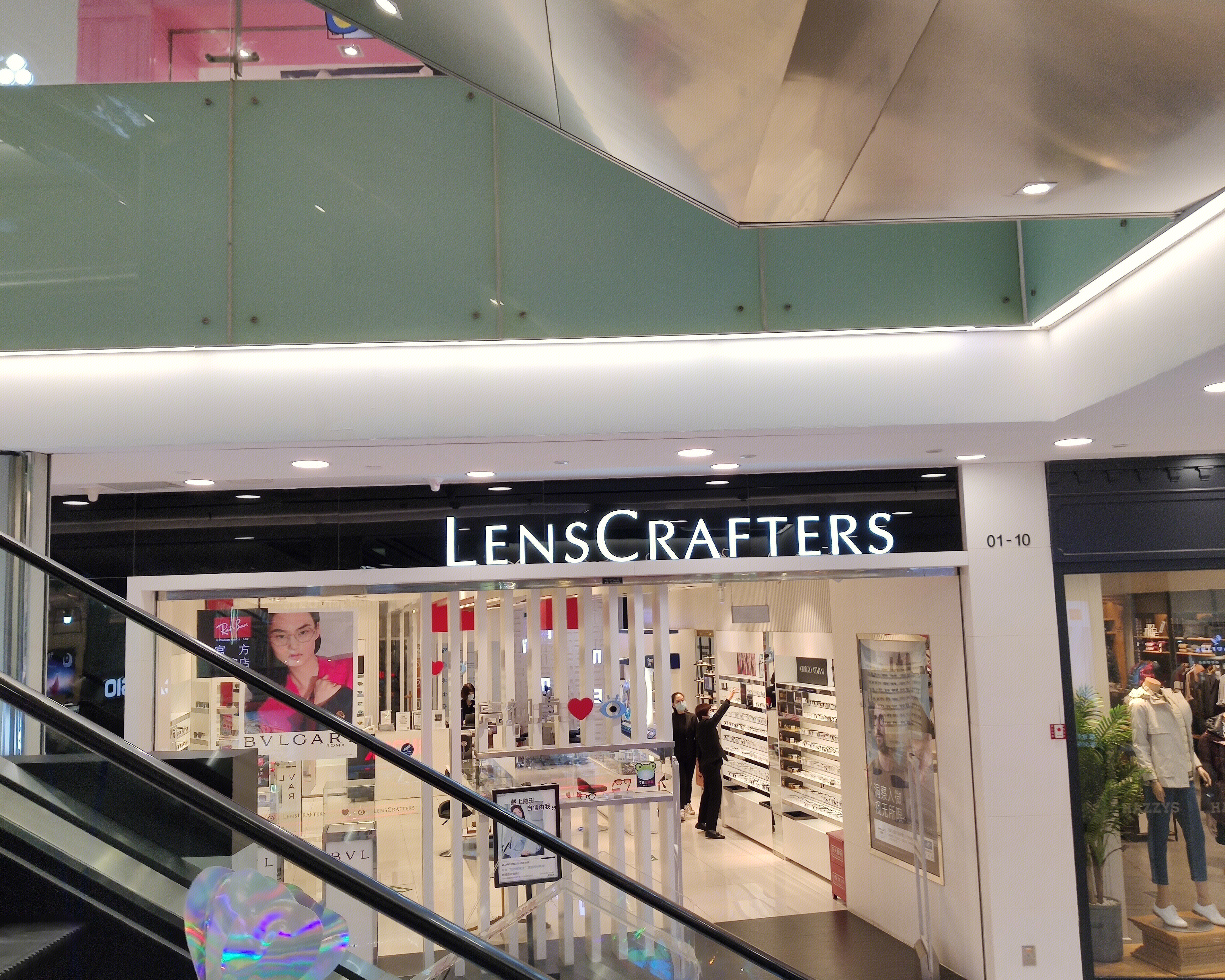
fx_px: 1088
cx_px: 627
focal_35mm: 30
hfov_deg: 58.8
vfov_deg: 48.5
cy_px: 491
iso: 126
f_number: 1.75
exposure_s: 1/100
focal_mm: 4.75
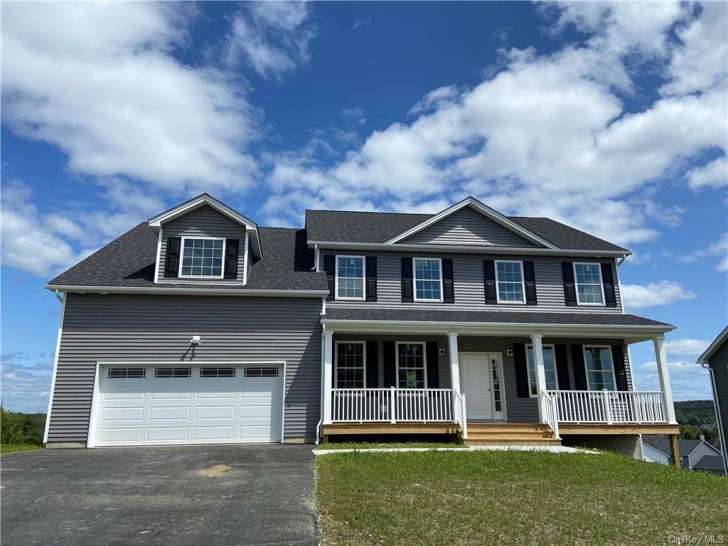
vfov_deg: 53.1
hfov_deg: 67.3
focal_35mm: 26
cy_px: 273
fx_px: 547
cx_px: 364
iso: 32
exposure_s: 1/4115
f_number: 1.8
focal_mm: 4.25
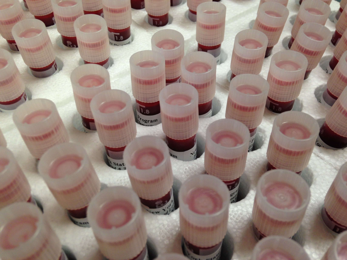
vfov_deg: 42.9
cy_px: 130
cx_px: 174
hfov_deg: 55.4
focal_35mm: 33
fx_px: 331
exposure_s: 1/20
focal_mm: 4.12
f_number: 2.4
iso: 80
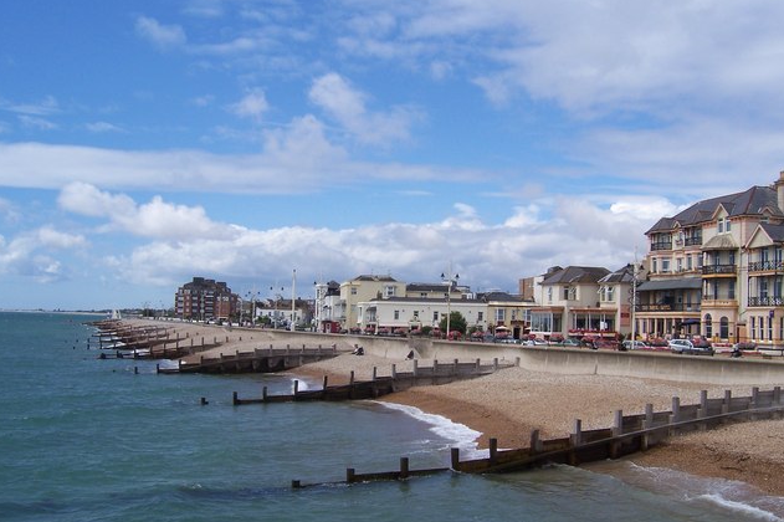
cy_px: 292
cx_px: 391
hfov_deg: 50.7
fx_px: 827
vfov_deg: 35.0
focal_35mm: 38
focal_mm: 6
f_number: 4.8
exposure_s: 1/750
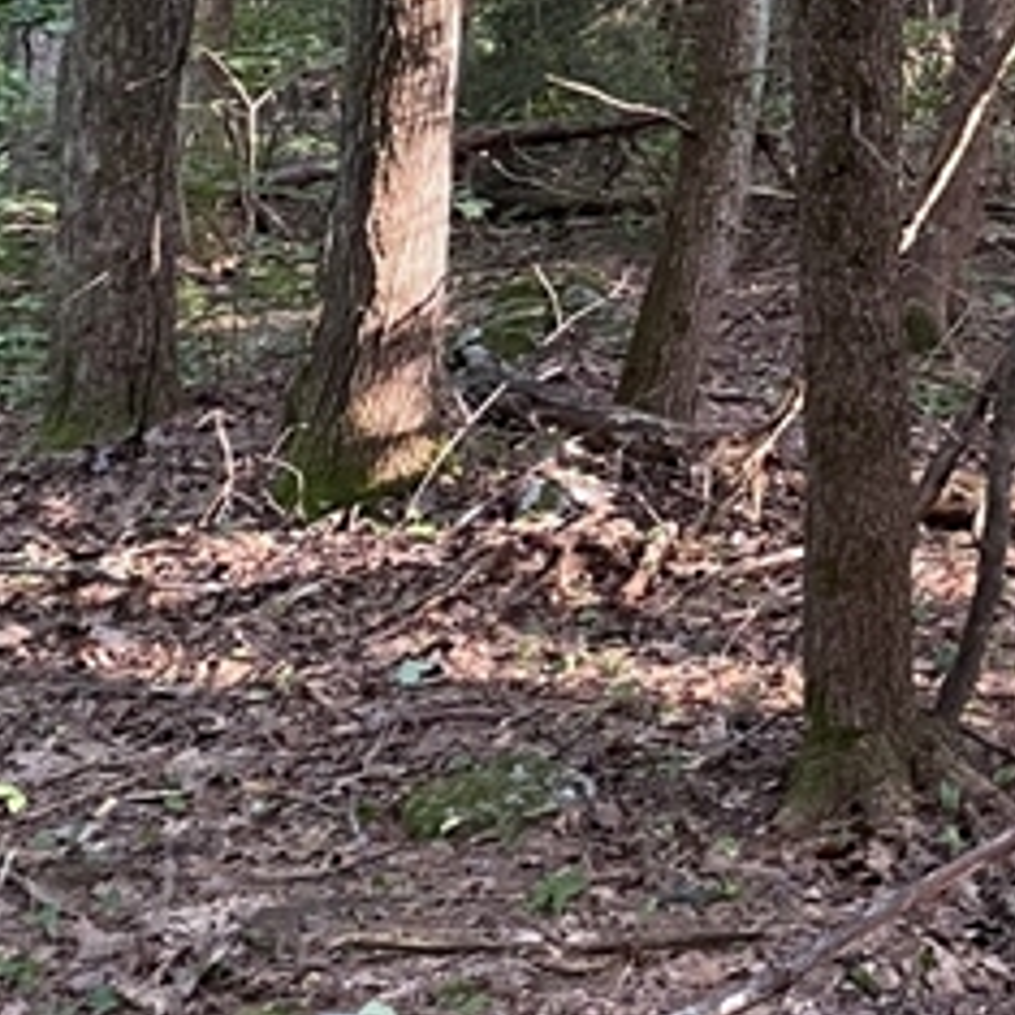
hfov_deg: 17.1
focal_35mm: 100
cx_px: 985
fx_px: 3317
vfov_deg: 17.2
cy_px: 168
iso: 500
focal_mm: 4.25
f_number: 1.8
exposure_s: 1/56
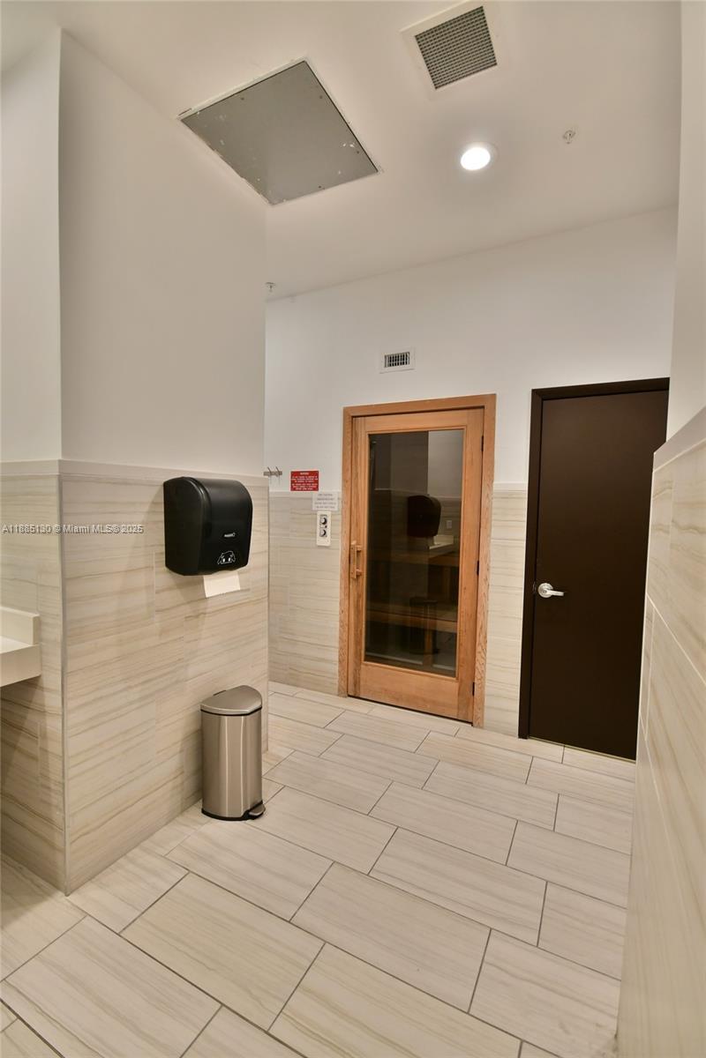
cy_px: 529
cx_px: 353
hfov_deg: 77.3
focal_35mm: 15
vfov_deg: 100.4
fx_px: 441
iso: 800
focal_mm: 10
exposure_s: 1/50
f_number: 4
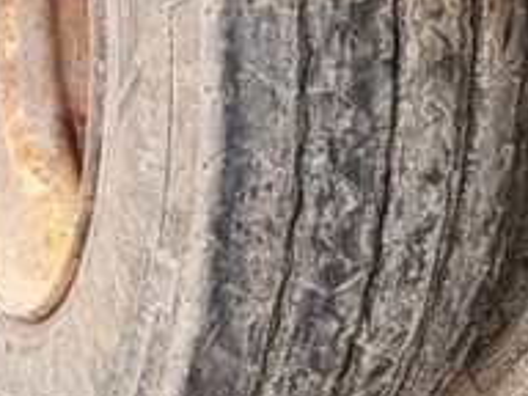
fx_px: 1144
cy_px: 107
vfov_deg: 19.5
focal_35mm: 75
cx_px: 434
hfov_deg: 25.5
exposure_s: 1/184
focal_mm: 6.76
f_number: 1.78
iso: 200
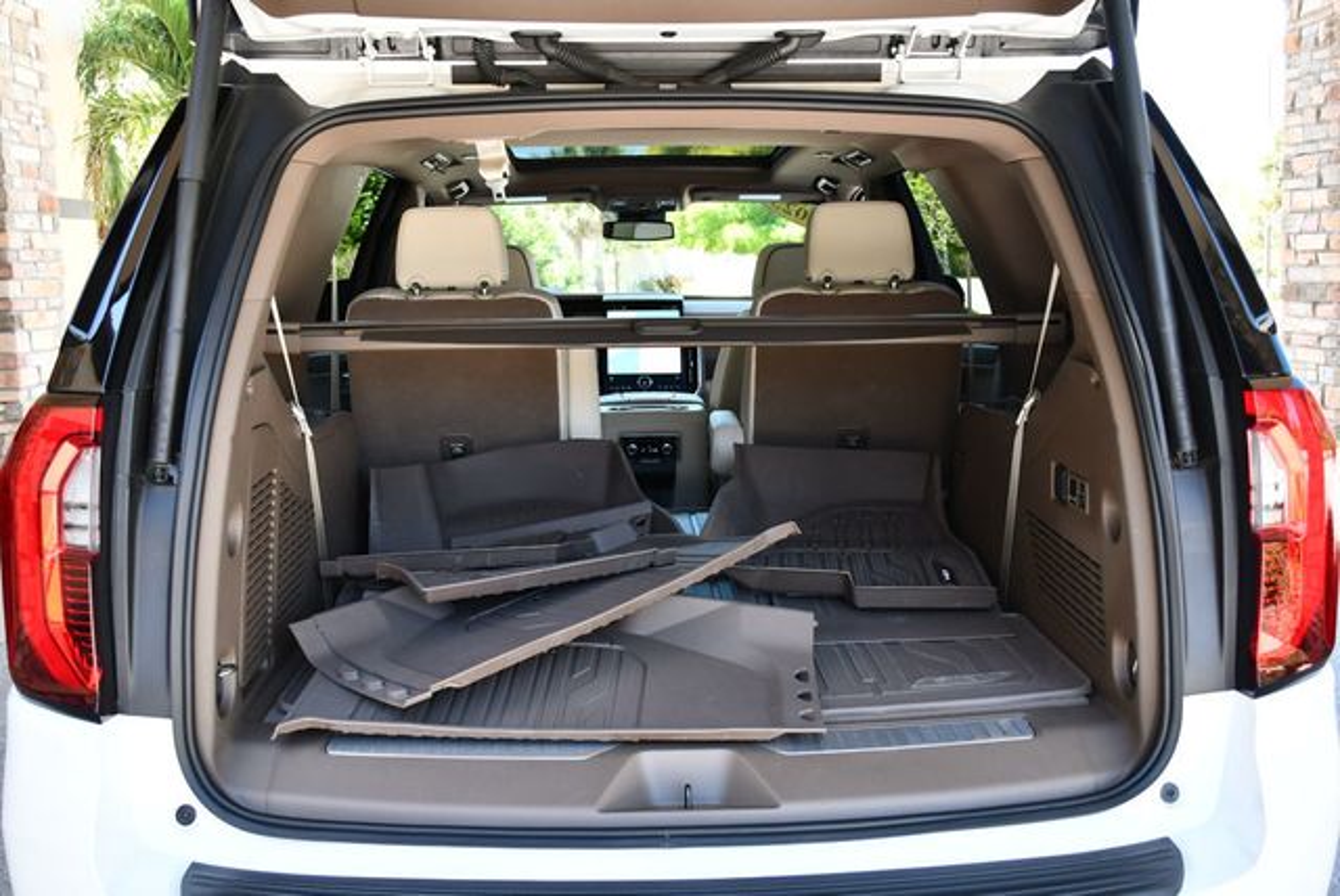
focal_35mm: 36
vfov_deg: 36.9
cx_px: 670
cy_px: 448
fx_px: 1341
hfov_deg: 53.1
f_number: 3.5
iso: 450
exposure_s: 1/250
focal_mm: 18
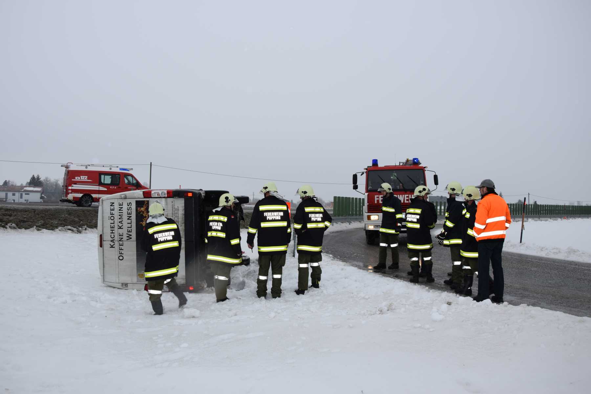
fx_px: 862
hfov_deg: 37.9
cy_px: 197
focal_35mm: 52
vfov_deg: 25.8
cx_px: 296
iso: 100
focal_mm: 35
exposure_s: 1/200
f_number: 9
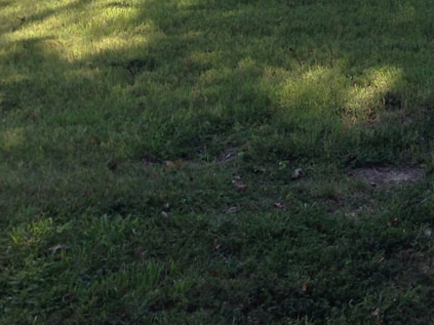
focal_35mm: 104
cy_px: -184
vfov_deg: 13.3
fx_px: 1304
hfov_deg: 17.4
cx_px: 613
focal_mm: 4.12
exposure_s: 1/315
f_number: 2.4
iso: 50
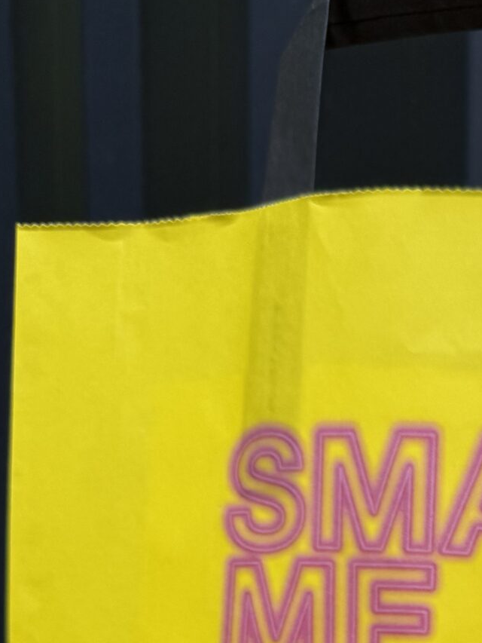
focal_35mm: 72
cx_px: 654
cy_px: 932
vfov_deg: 22.7
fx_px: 1336
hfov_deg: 18.7
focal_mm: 6.76
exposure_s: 1/1361
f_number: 1.78
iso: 80
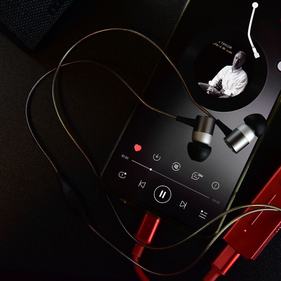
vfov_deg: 32.8
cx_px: 187
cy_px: 138
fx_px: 478
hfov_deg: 32.5
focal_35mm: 52
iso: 3200
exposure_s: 1/100
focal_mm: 40
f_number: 9
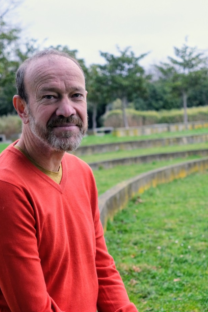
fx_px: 572
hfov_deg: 20.6
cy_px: 209
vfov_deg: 30.3
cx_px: 99
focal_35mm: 66
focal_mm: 27
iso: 640
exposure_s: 1/1000
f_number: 2.8
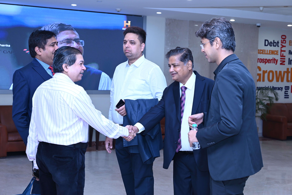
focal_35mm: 54
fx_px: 438
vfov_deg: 25.1
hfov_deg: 36.9
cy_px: 98
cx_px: 146
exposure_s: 1/125
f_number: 5.6
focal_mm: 54
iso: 1250
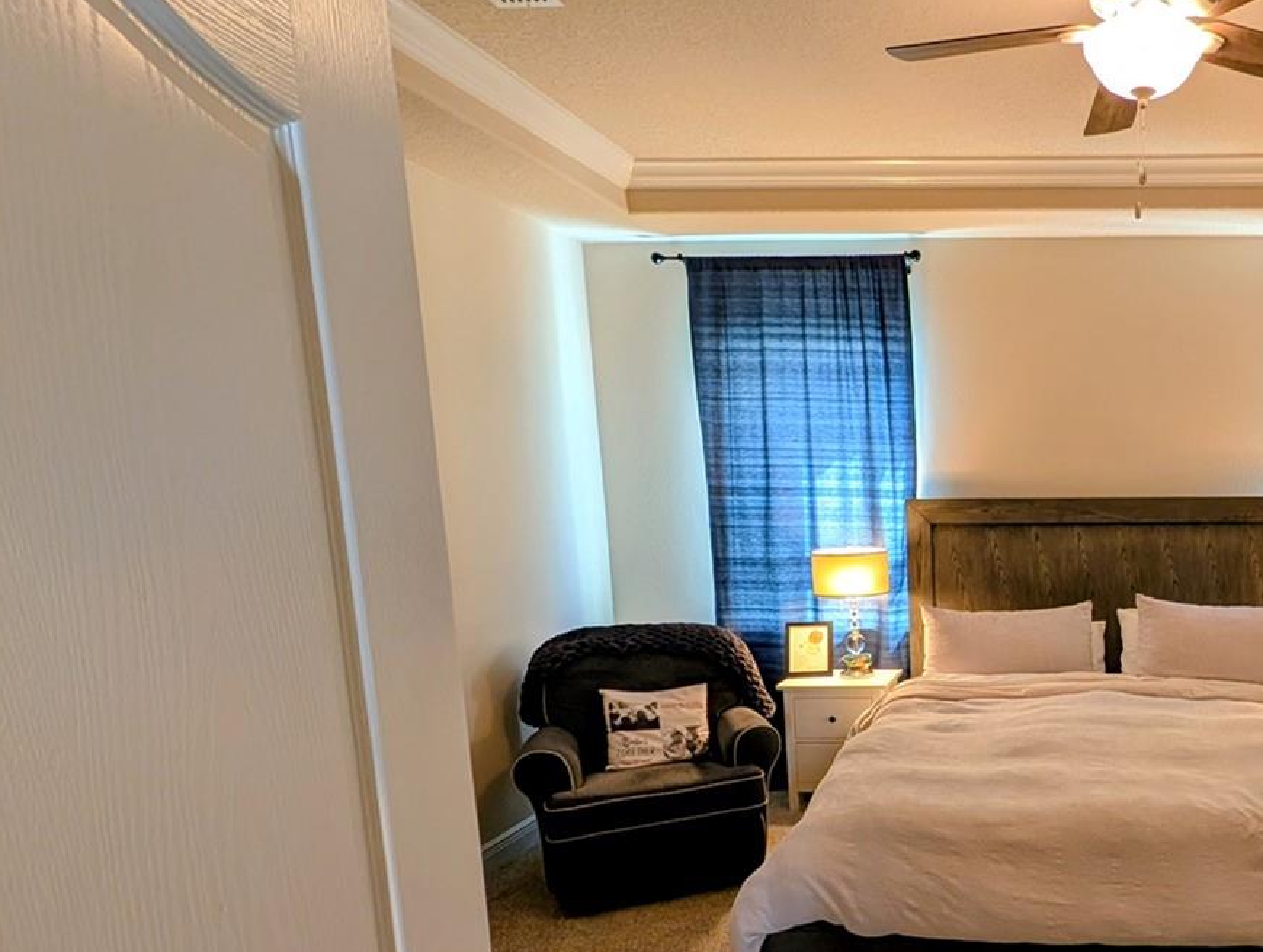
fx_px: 804
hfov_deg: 66.3
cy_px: 609
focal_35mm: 22
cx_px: 1076
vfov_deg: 60.2
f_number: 1.7
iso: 162
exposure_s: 1/60
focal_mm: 2.02
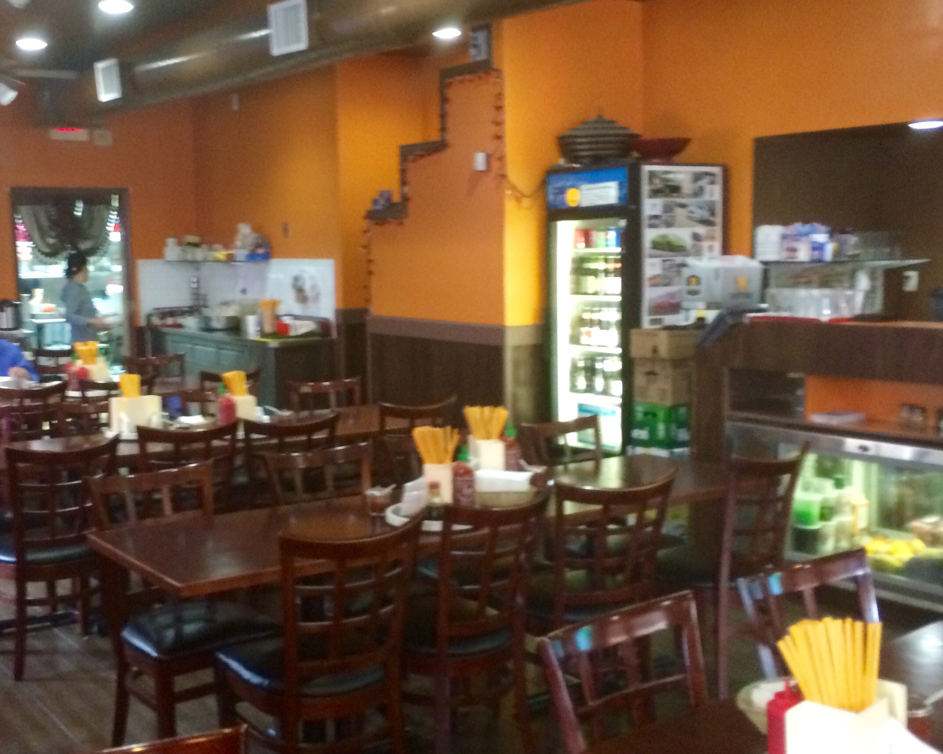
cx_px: 386
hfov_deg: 42.7
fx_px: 1200
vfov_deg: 34.9
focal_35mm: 43
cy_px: 406
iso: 320
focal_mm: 4.15
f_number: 2.2
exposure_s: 1/17
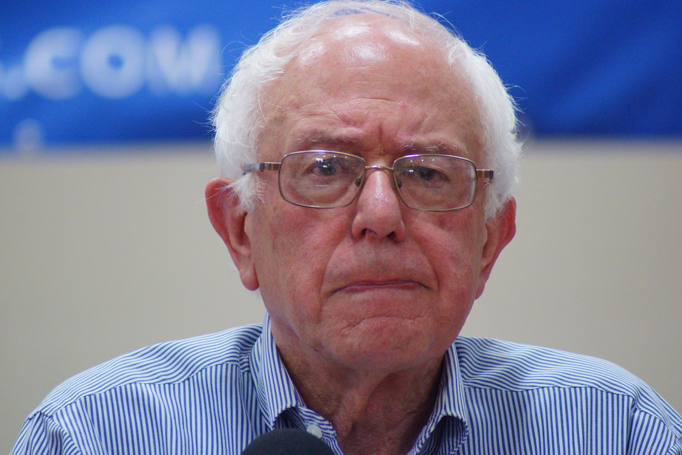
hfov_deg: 5.5
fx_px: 7104
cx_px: 341
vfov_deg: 3.7
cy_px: 228
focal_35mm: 375
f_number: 5.6
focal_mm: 250
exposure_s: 1/50
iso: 1600
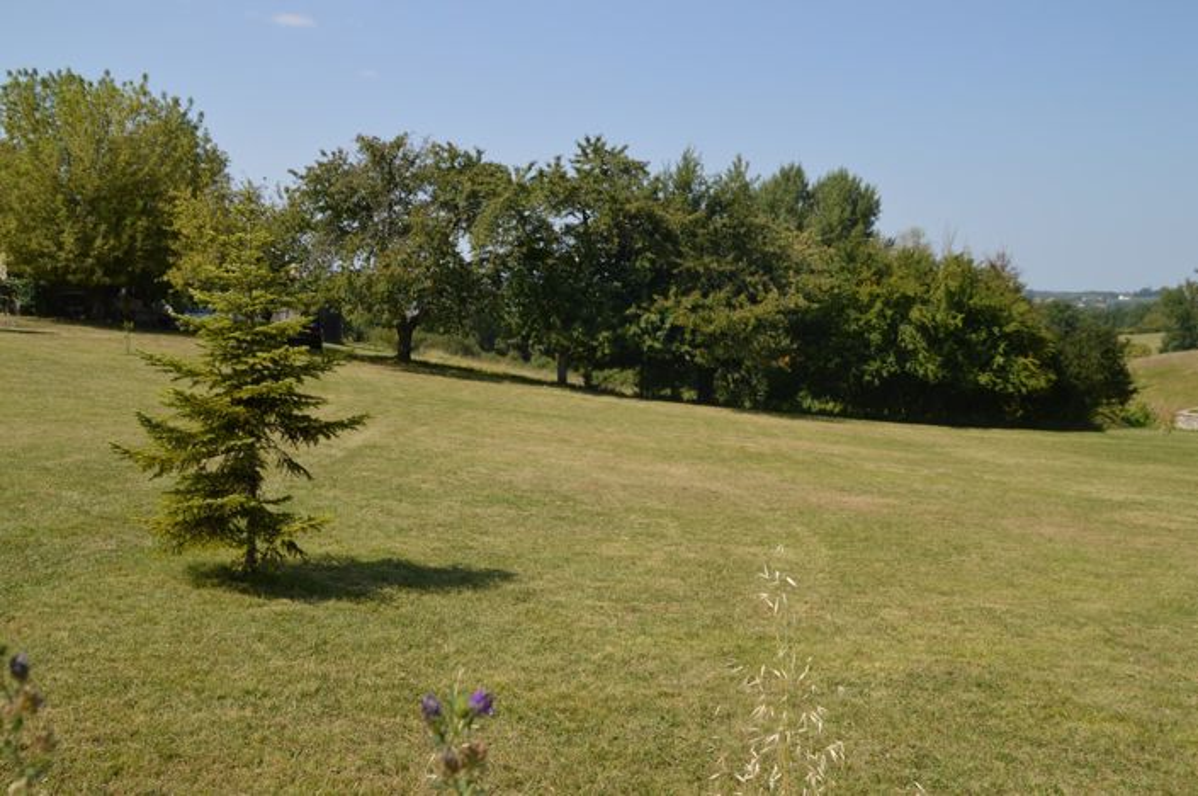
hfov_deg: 57.3
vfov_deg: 39.9
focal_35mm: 33
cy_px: 398
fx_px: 1097
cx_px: 599
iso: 100
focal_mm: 22
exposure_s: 1/250
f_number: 8
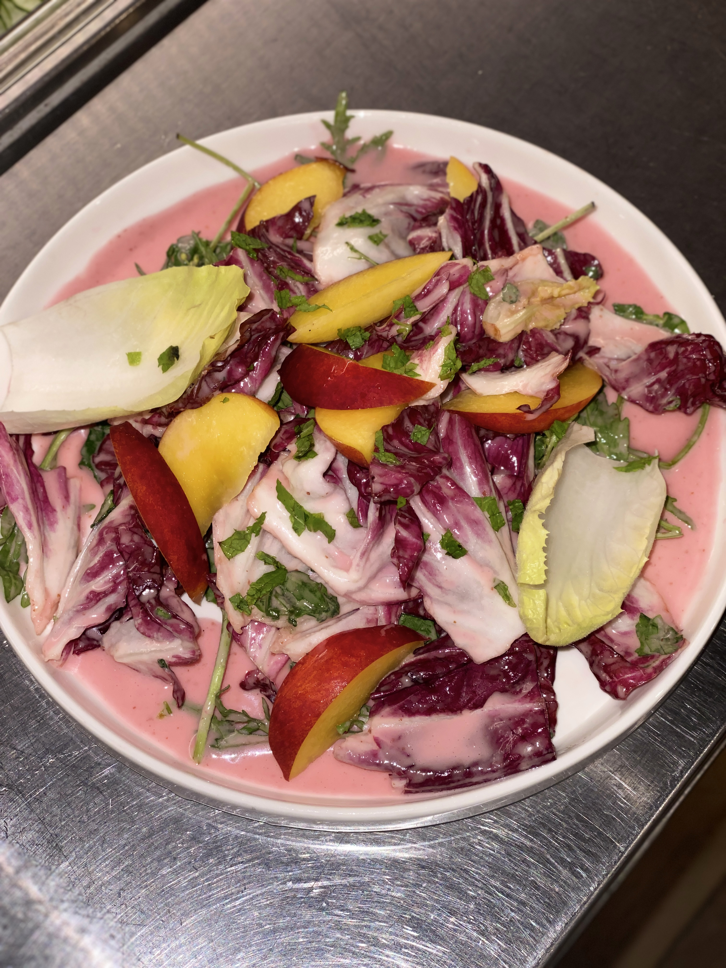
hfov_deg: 28.0
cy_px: 484
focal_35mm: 52
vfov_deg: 36.8
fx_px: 1454
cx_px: 363
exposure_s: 1/41
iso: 20
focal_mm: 6
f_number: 2
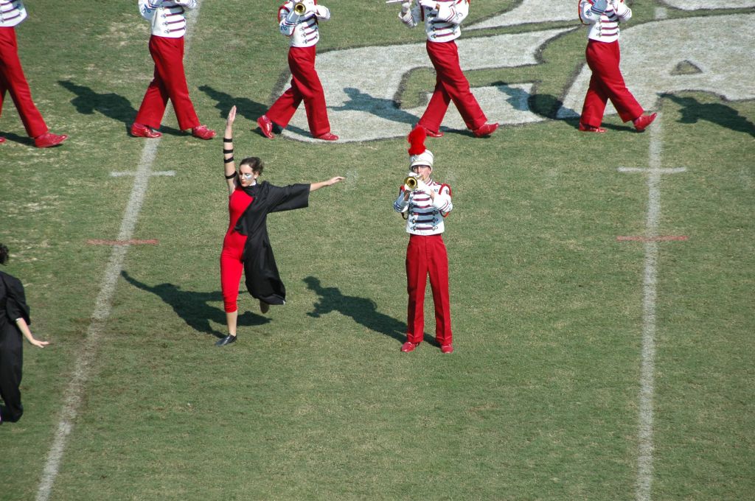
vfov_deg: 4.6
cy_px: 250
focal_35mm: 300
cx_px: 378
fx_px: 6284
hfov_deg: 6.9
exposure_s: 1/640
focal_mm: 200
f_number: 6.3
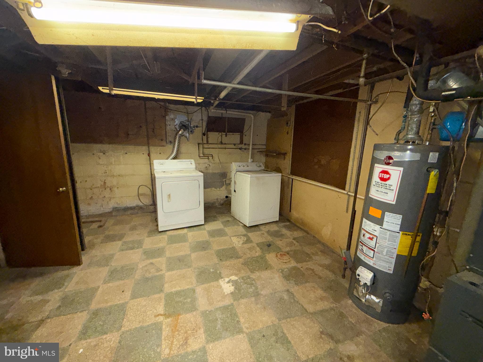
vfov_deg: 85.7
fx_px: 195
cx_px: 242
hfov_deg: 102.1
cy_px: 181
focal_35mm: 14
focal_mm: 2.22
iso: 320
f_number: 2.2
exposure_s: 1/60
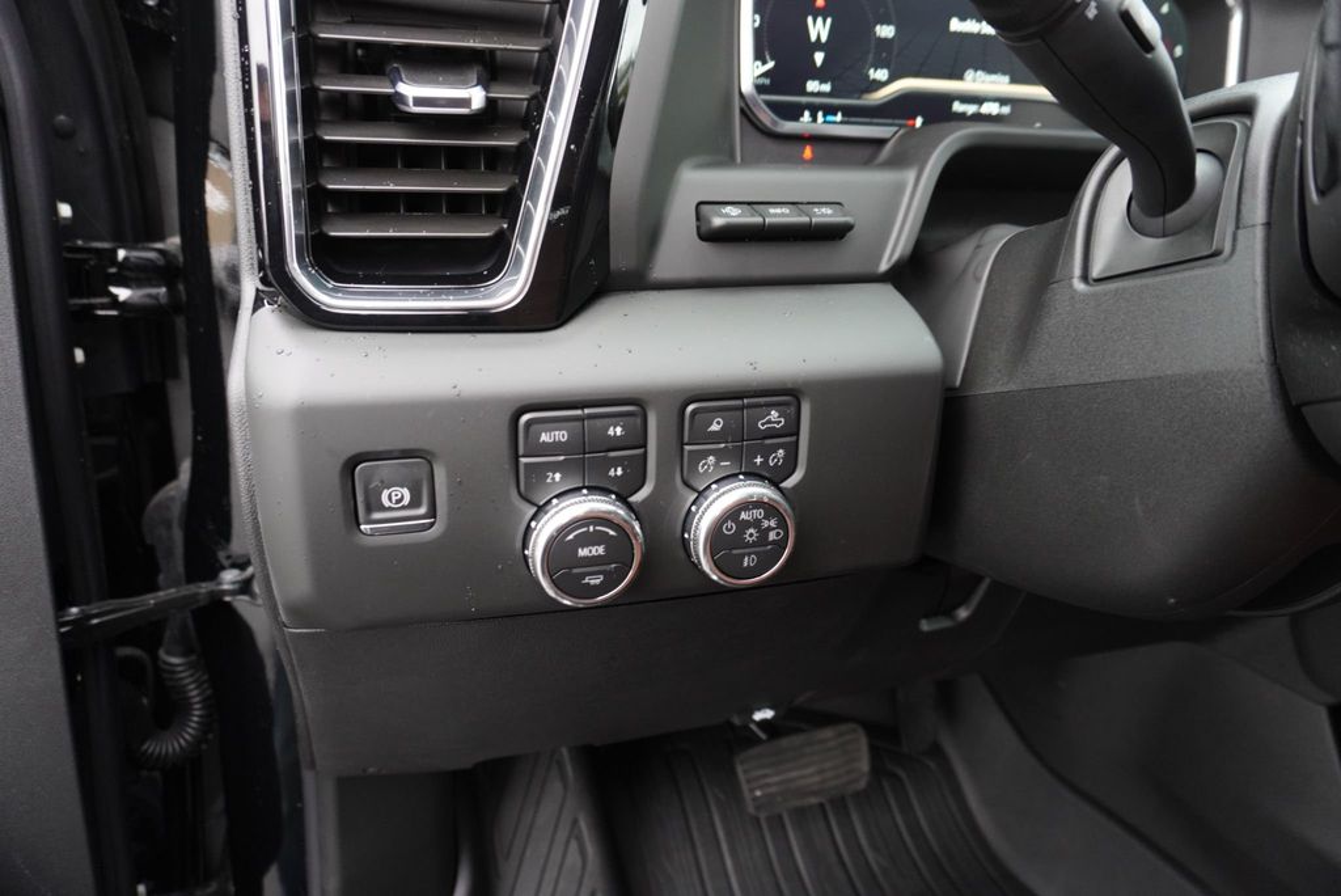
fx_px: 894
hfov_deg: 73.7
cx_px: 670
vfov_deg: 53.2
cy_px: 448
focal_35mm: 24
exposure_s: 1/60
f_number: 4
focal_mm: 16
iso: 1000
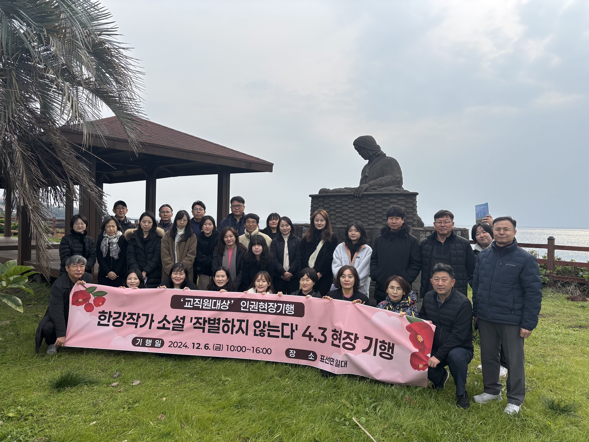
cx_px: 294
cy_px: 221
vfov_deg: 53.1
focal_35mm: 26
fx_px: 442
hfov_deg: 67.3
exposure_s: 1/2105
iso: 50
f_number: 1.6
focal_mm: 5.96
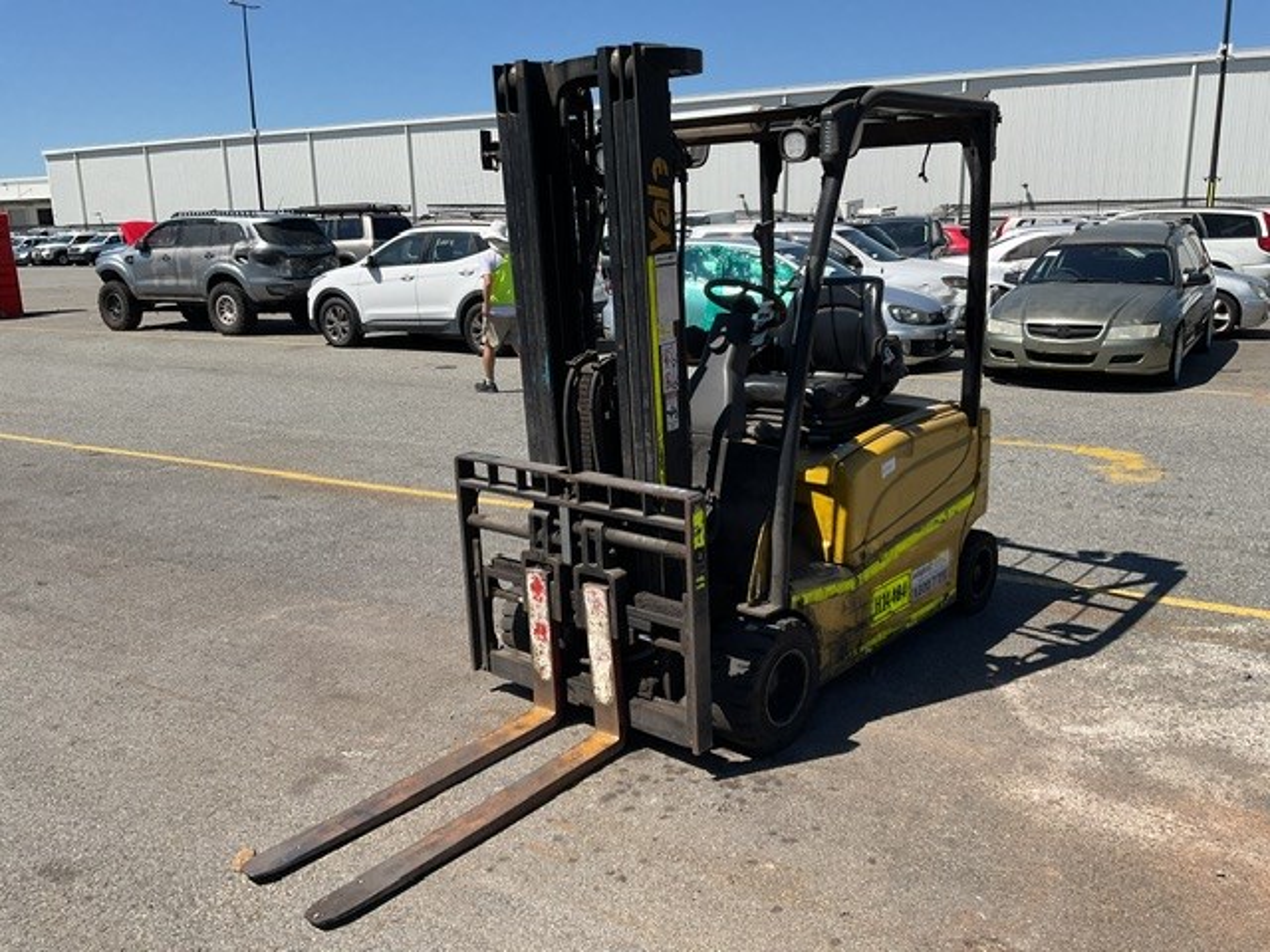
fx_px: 1064
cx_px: 635
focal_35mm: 29
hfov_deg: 61.7
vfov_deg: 48.2
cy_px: 476
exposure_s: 1/2058
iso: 16
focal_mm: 3
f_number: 1.8
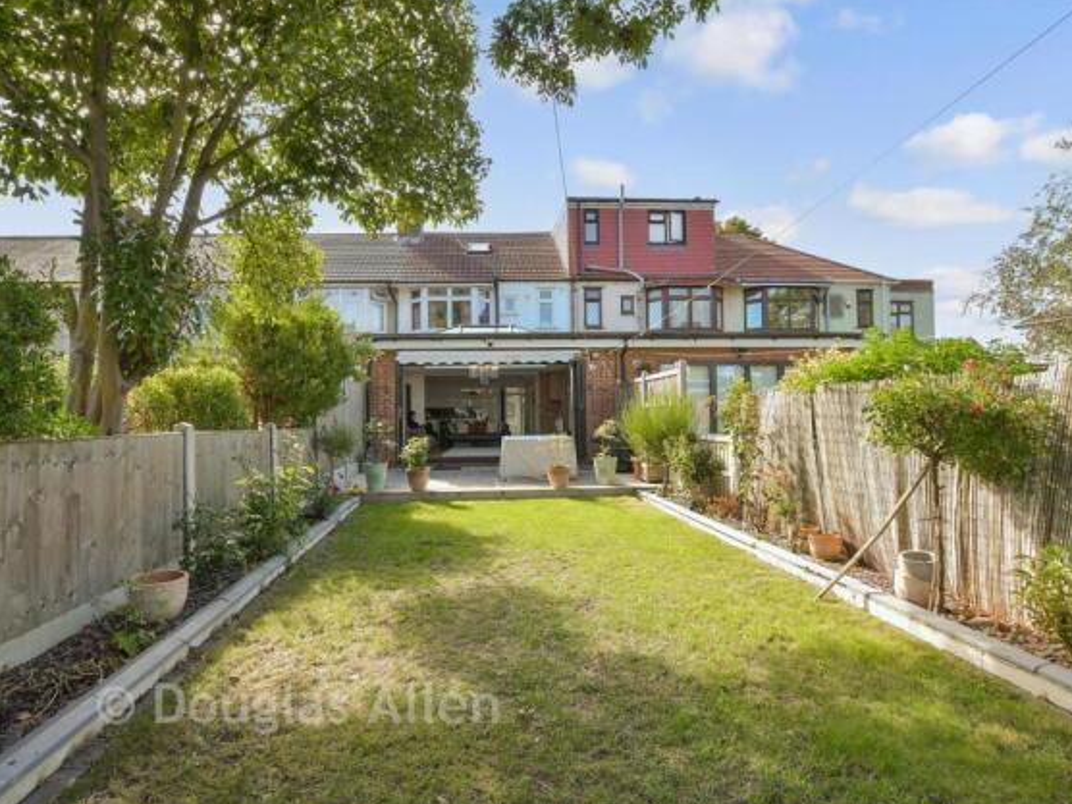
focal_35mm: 17
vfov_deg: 74.7
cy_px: 415
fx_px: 526
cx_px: 506
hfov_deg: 90.9
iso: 125
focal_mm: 10
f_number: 8
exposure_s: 1/80
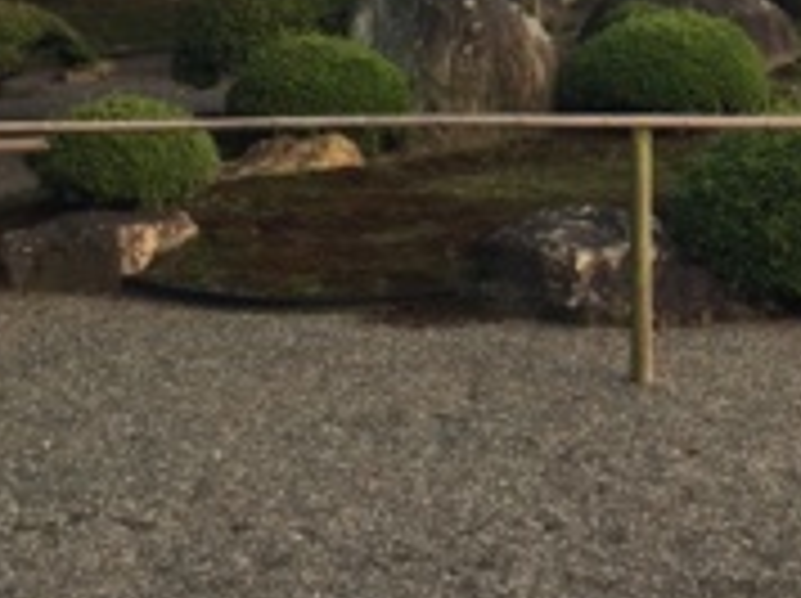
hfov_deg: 19.3
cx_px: 846
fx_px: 2265
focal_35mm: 98
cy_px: -274
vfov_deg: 14.2
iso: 32
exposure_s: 1/150
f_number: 2.2
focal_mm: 4.15
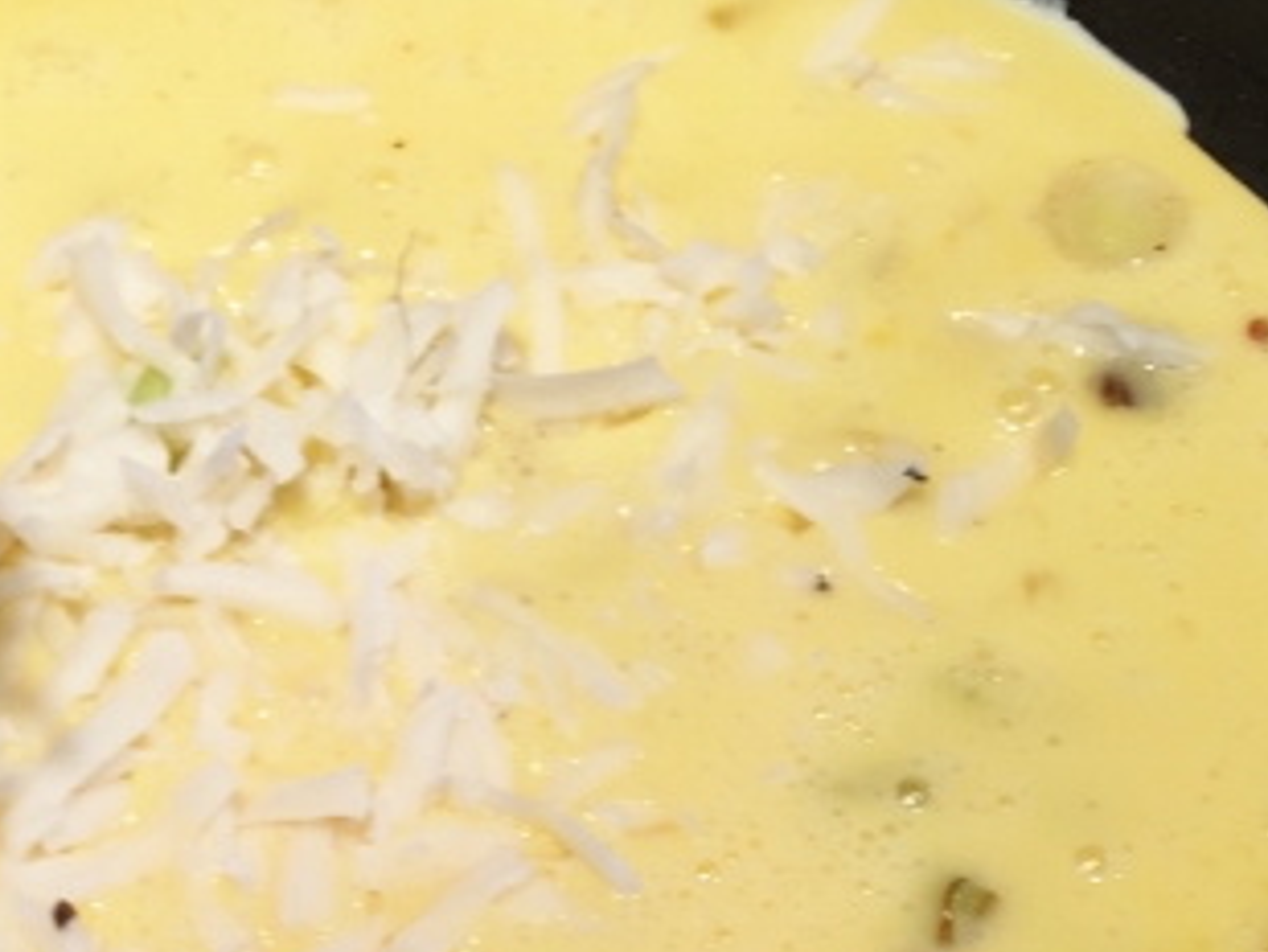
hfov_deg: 31.0
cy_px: 981
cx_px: 185
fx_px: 2199
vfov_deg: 23.3
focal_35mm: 60
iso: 32
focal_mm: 4.15
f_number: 2.2
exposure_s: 1/40
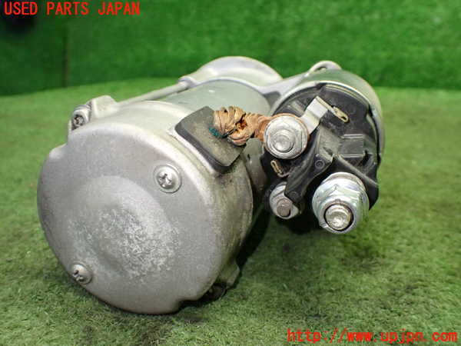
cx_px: 230
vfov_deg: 46.8
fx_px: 400
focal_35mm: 30
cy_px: 173
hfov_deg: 60.0
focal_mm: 5.4
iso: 800
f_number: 2.3
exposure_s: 1/125
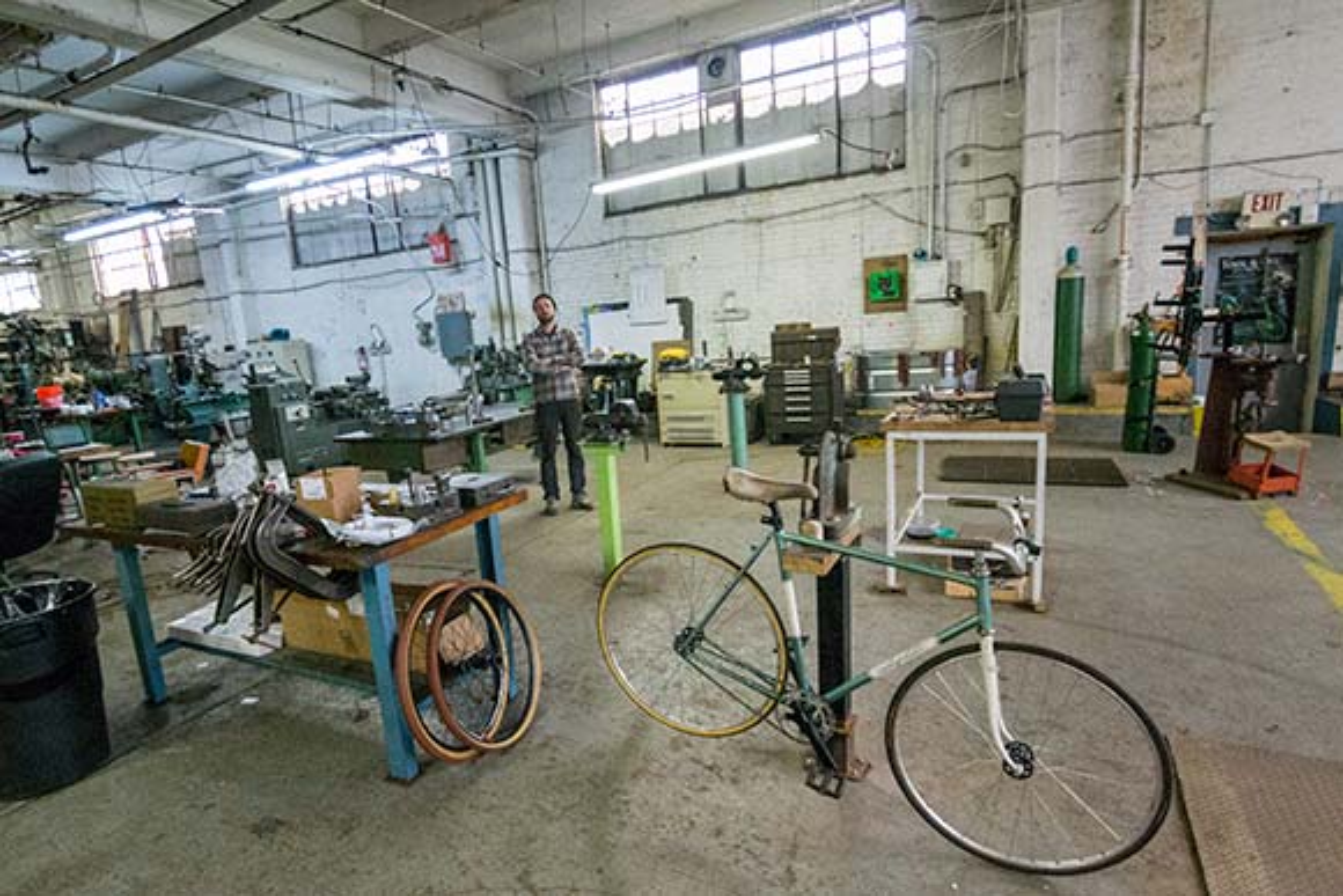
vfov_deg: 77.4
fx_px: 560
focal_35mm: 15
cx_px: 672
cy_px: 448
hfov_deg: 100.4
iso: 3200
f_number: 4.5
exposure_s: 1/200
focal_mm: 10
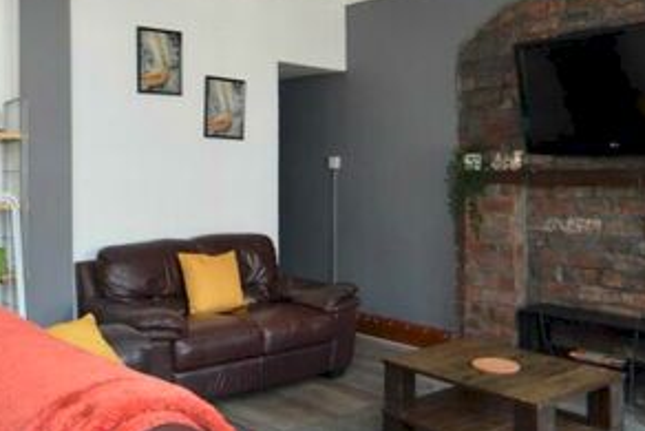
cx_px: 369
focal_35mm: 36
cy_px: 201
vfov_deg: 36.9
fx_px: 645
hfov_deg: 52.9
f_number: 4
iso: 800
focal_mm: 10
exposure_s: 1/60
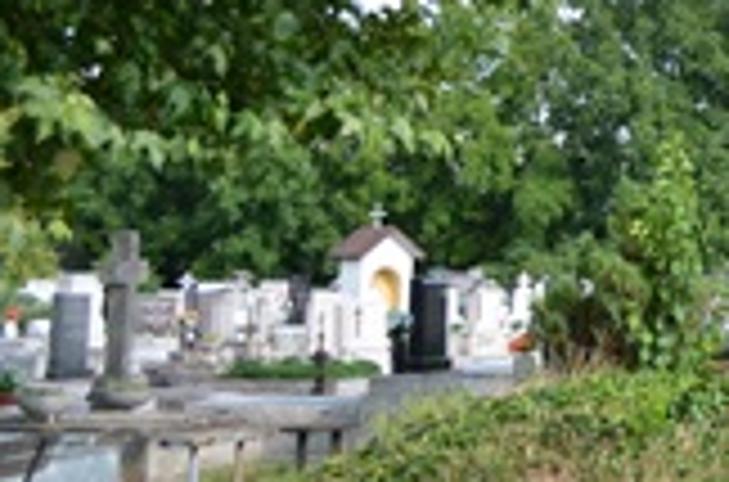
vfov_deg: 13.1
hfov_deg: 17.4
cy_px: -36
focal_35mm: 102
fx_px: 2059
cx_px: 1192
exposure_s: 1/250
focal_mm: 20
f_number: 5
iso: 100
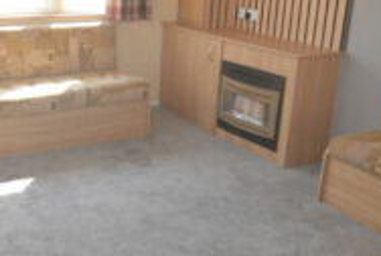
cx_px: 109
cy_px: 85
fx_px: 456
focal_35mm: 43
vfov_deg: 31.1
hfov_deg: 44.3
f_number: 5.6
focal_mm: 10
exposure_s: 1/125
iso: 400
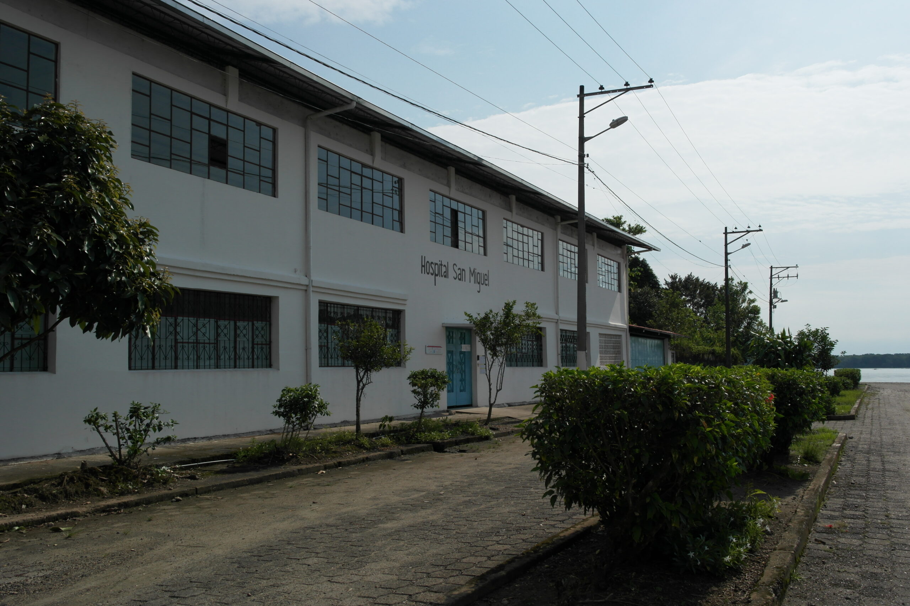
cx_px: 455
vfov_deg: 43.6
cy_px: 303
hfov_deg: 61.9
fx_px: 758
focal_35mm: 30
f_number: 9
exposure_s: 1/1000
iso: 200
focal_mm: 20
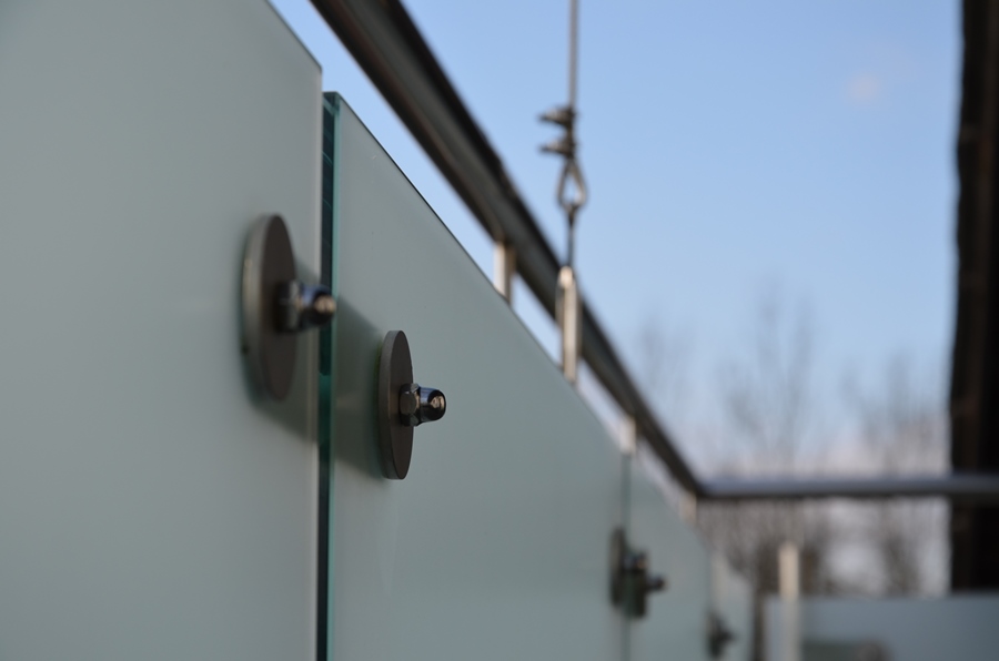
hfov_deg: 19.5
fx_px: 2908
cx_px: 500
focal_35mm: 105
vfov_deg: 13.0
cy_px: 330
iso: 125
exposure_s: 1/250
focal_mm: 70
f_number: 8
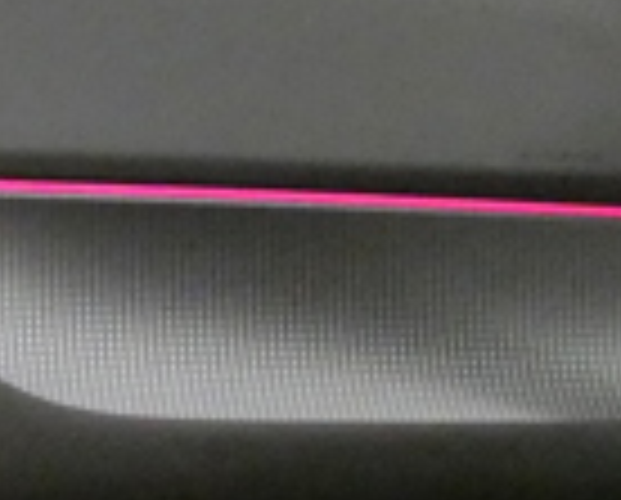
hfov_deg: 14.6
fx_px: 2081
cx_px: -544
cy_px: 509
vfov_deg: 13.5
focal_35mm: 113
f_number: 2.8
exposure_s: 1/60
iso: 1600
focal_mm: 3.6
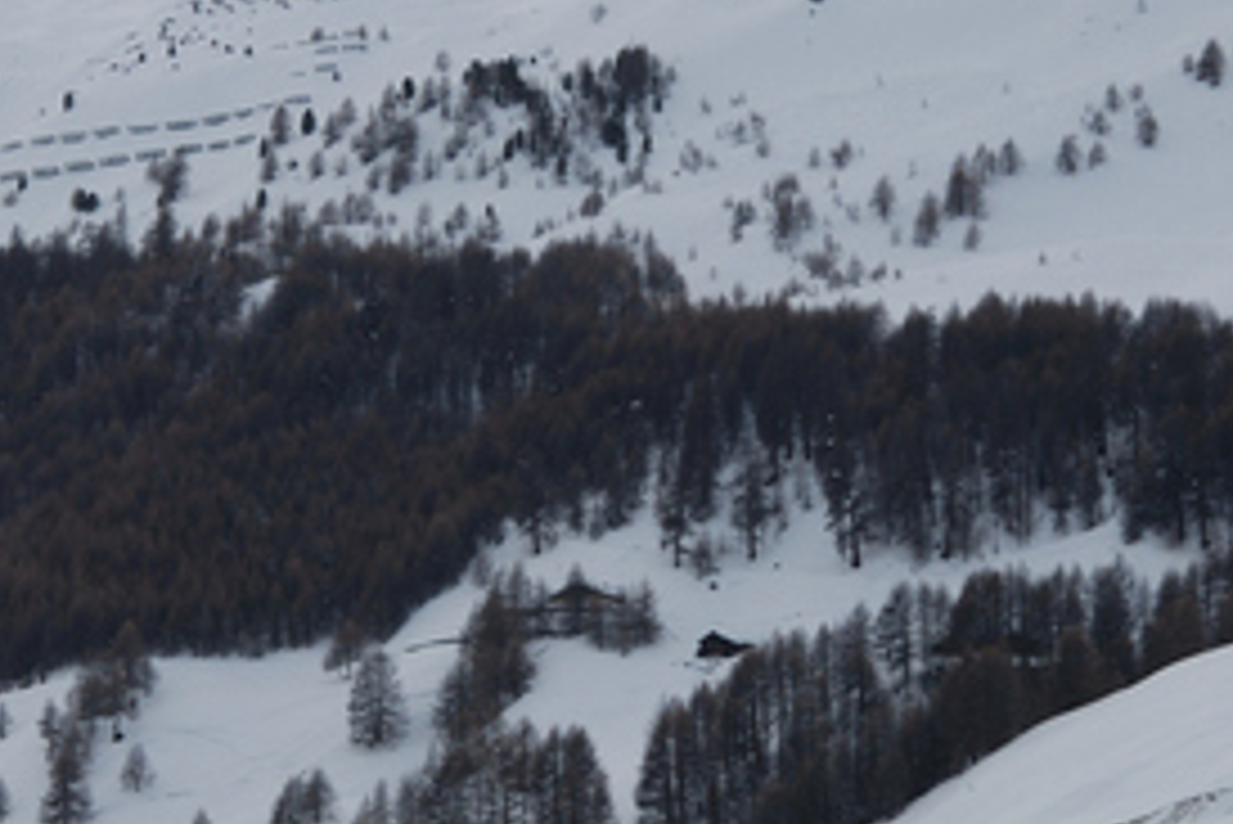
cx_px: 576
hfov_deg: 8.9
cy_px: 270
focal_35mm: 230
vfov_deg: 6.0
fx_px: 7881
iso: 100
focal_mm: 60
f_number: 8
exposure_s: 1/200
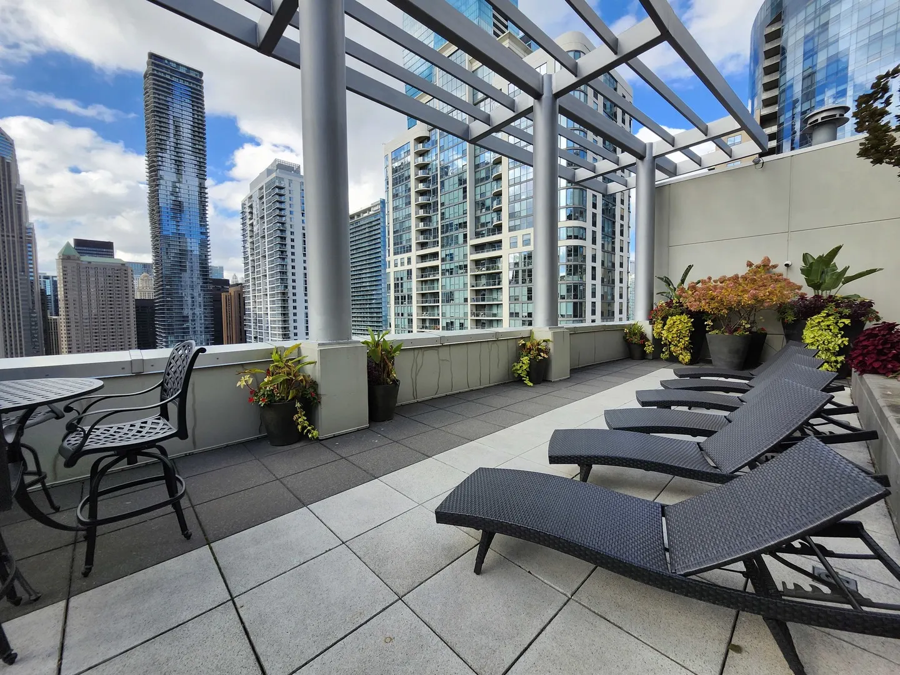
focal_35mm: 13
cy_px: 338
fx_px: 338
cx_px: 450
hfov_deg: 106.2
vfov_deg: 89.9
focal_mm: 1.74
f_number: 2.2
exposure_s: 1/834
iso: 40
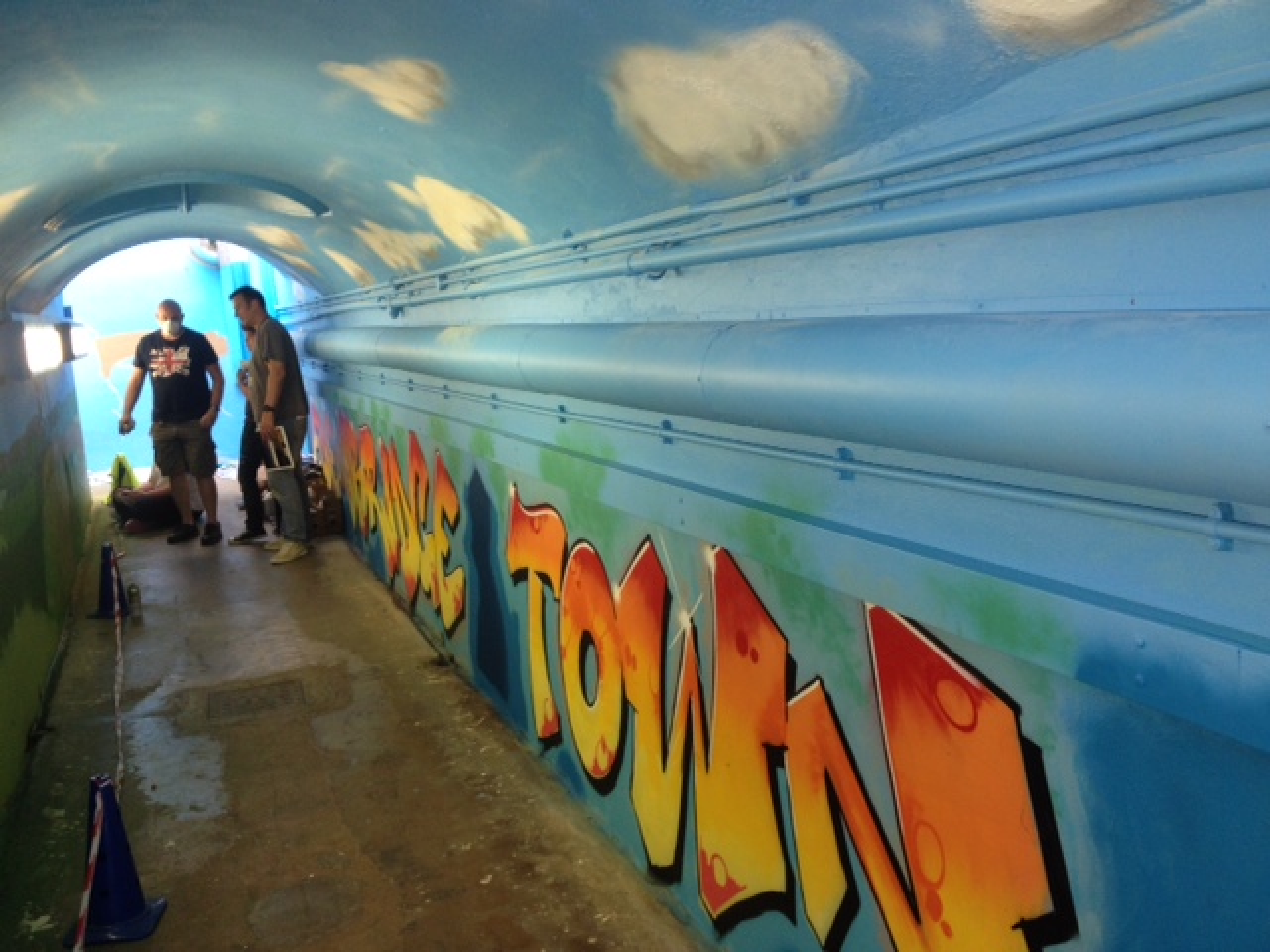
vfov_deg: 40.7
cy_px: 476
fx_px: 1284
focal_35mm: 35
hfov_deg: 52.6
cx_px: 635
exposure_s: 1/20
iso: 80
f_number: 2.4
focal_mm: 4.28
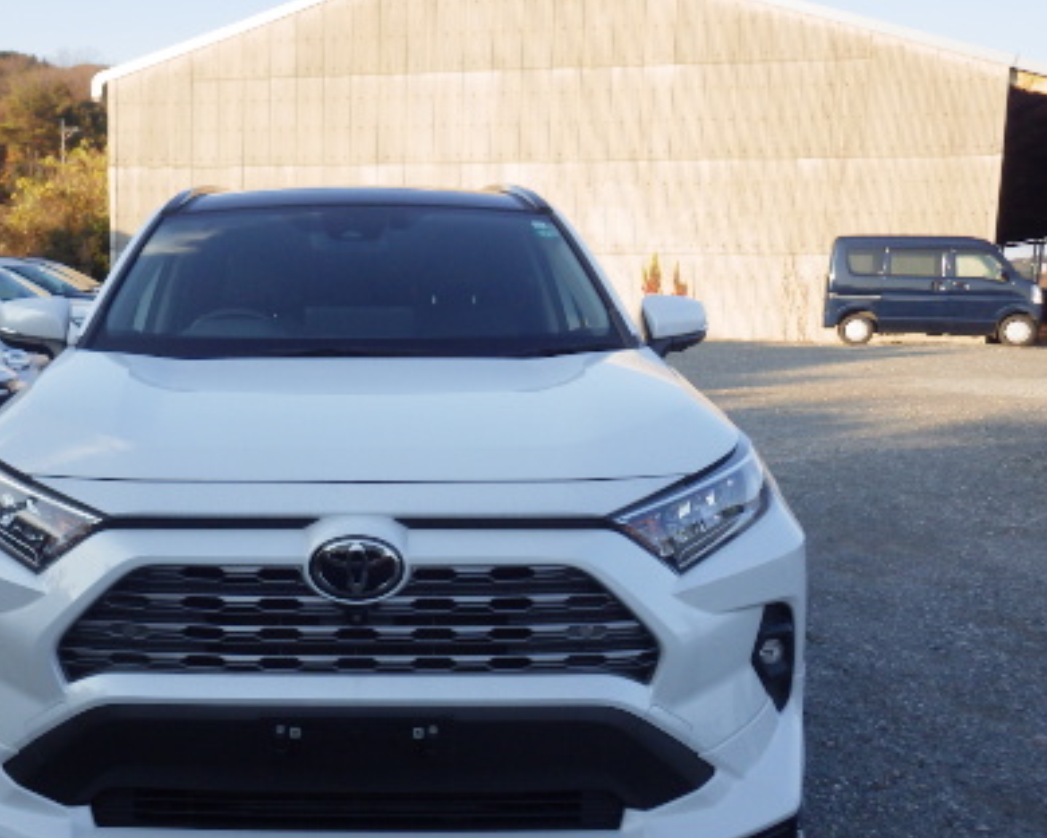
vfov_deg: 37.2
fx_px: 1239
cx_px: 325
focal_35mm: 40
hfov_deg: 44.9
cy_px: 497
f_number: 2.8
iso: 250
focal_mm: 4.5
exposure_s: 1/800
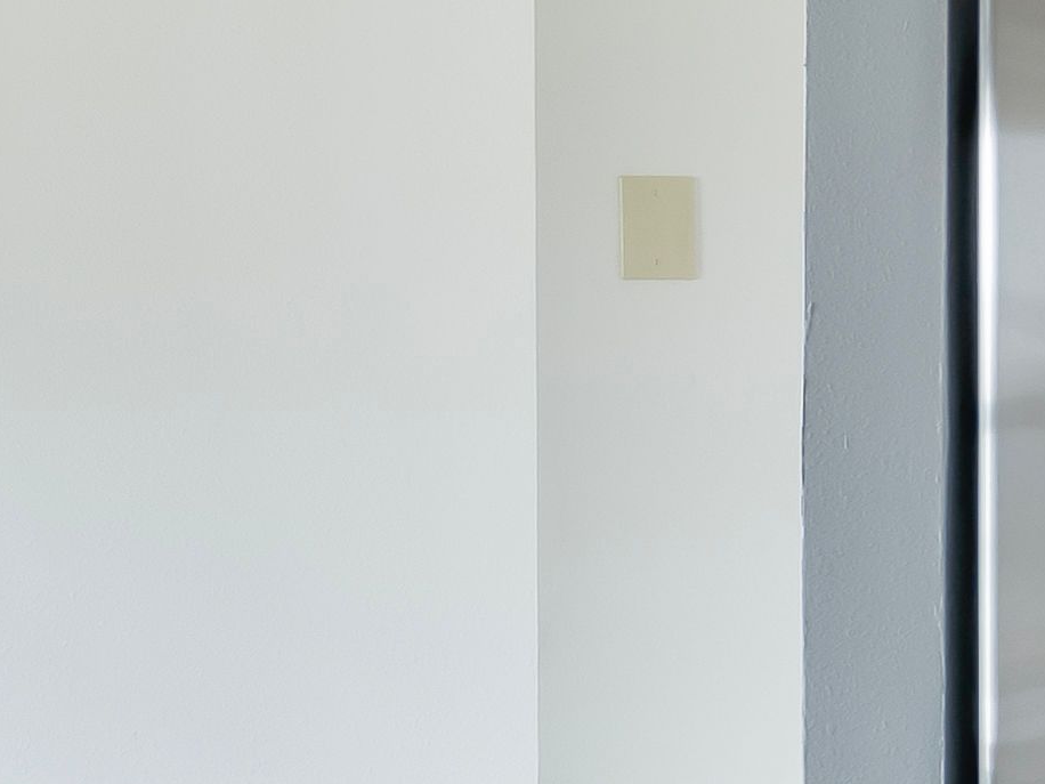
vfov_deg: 13.3
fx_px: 3351
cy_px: 429
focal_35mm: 111
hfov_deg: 12.7
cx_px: 2659
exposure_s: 2
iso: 400
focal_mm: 13
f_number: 8
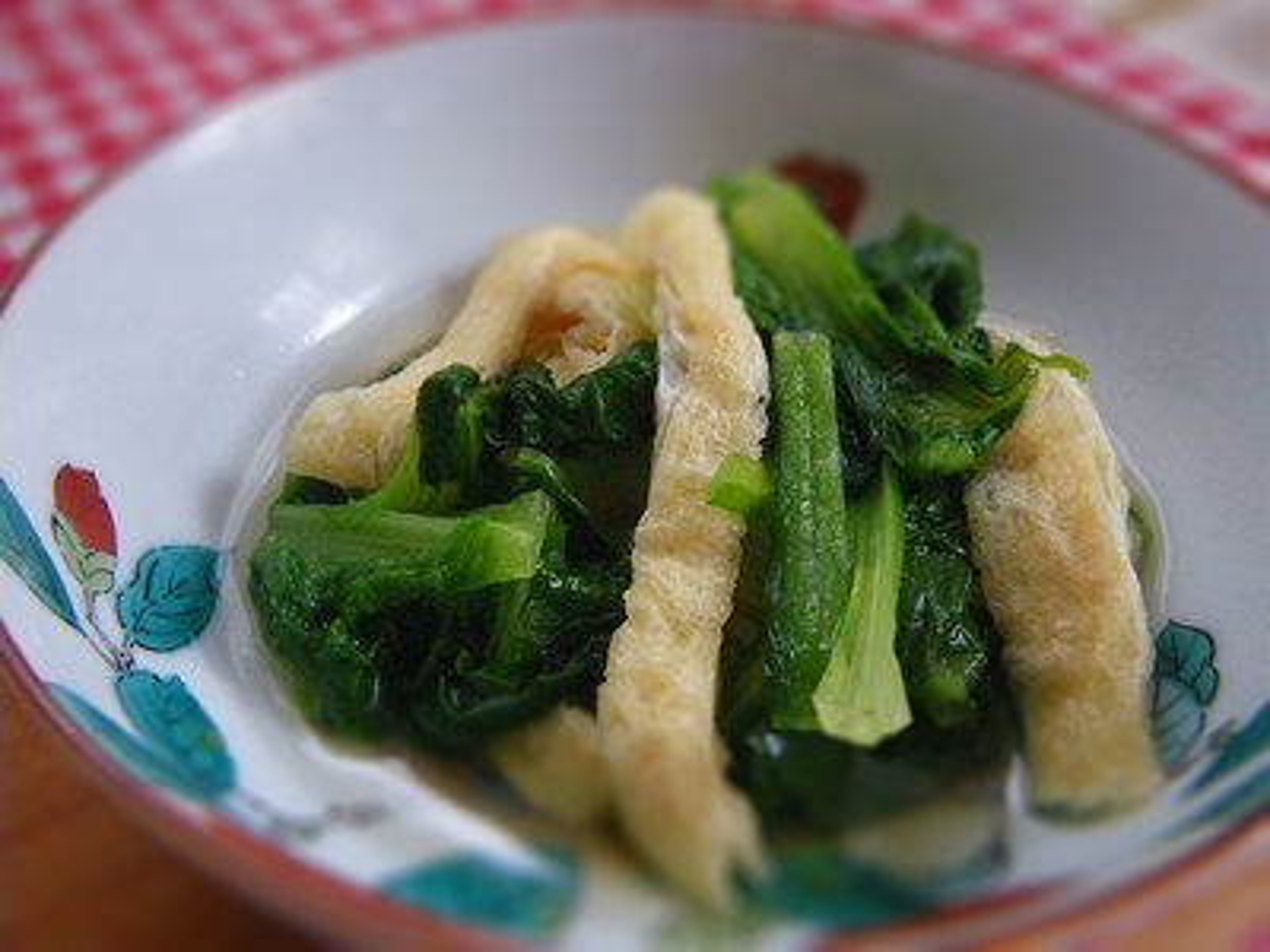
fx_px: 1247
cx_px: 635
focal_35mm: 34
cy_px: 476
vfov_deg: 41.8
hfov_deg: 54.0
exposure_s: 1/40
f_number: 3.8
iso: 800
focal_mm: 6.1
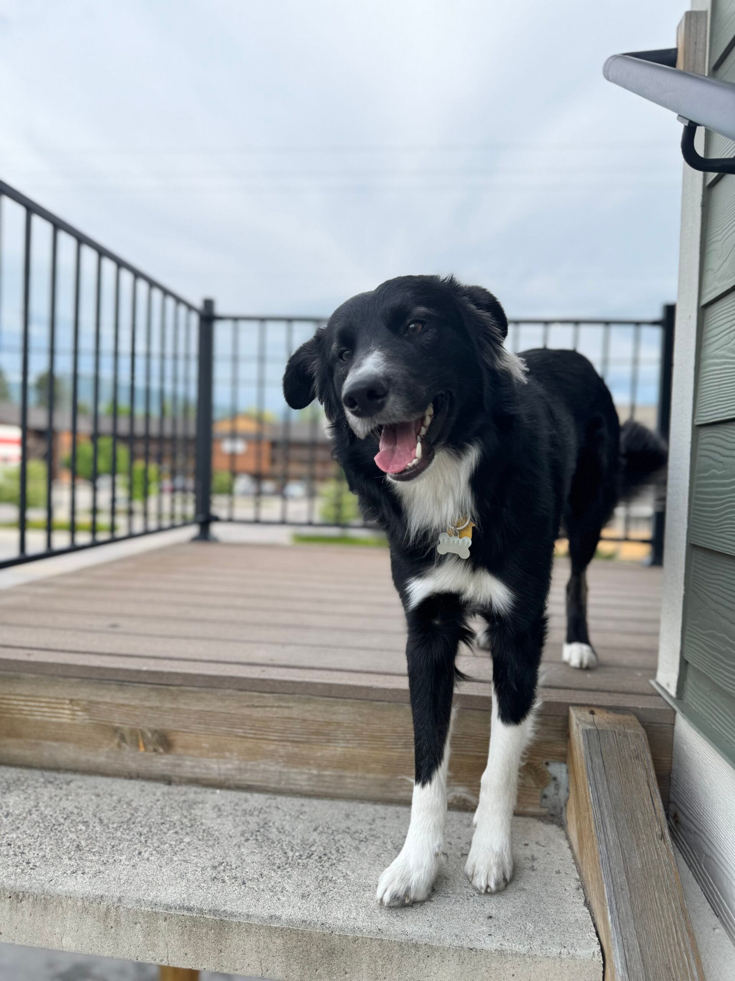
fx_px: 679
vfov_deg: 71.6
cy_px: 490
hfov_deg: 56.8
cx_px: 368
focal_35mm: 24
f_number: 1.78
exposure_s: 1/223
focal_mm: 6.76
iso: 80
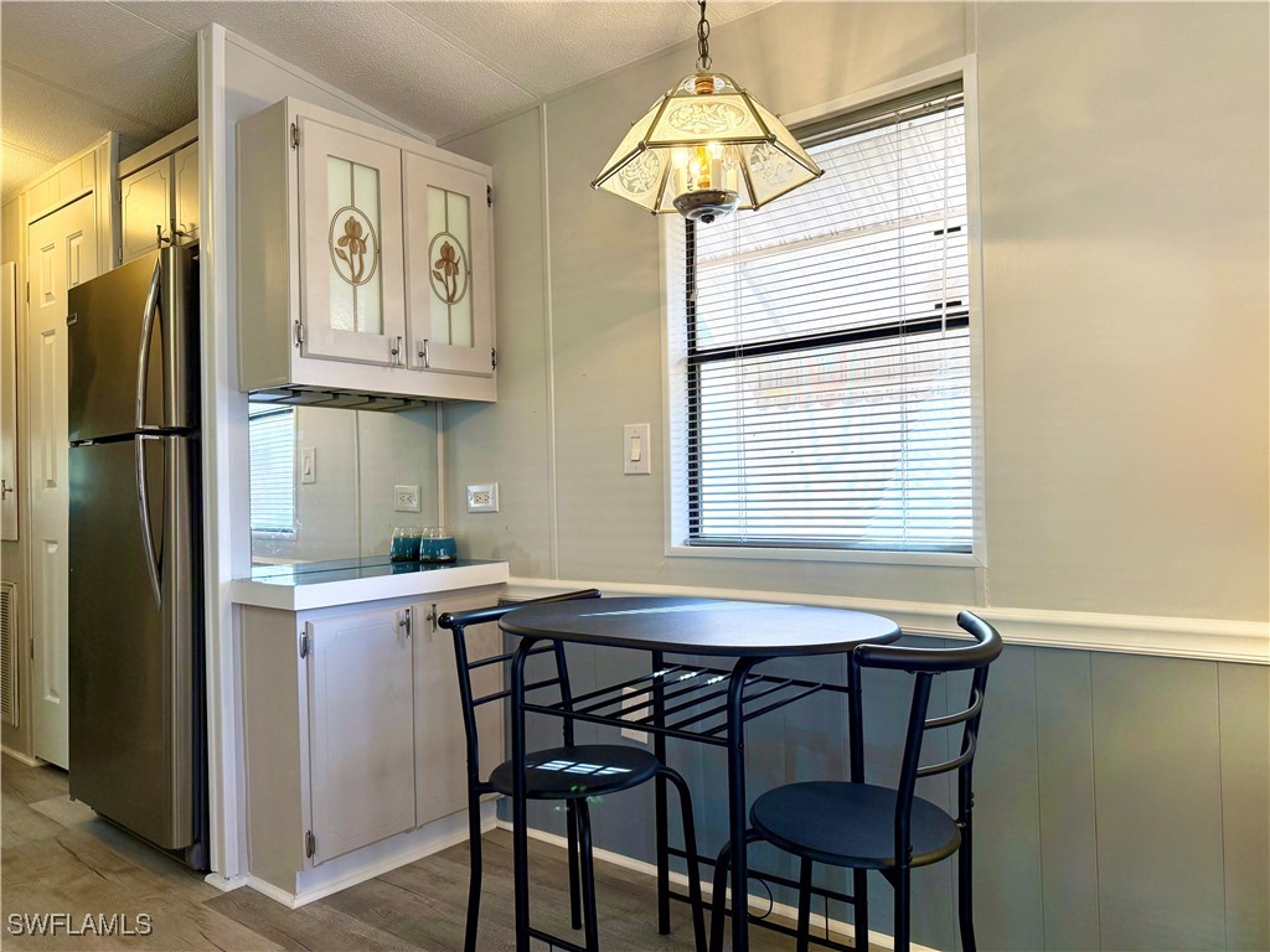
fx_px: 881
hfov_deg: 71.6
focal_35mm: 24
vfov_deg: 56.8
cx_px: 635
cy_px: 476
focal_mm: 6.76
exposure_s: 1/232
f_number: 1.78
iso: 125
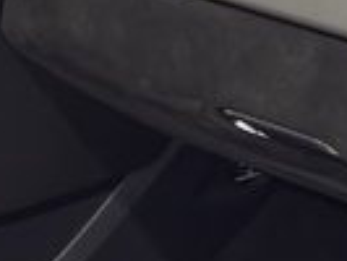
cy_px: -55
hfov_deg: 9.4
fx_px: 2027
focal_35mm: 202
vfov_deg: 7.3
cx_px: -245
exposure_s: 1/60
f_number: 1.78
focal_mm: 6.76
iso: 100
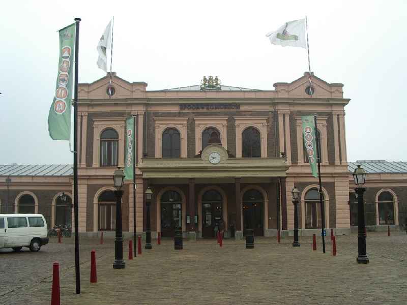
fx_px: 447
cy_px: 152
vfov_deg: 37.7
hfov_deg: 49.0
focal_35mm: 38
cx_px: 204
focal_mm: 5.8
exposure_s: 1/125
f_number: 4.8
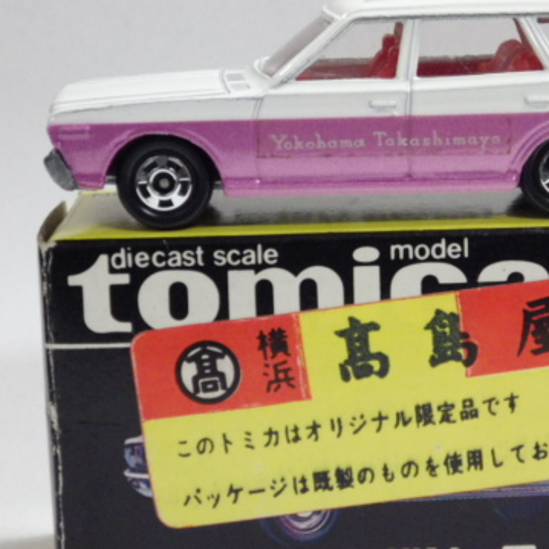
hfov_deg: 15.5
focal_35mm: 112
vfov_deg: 15.6
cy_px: 255
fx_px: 2010
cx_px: 405
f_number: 4.2
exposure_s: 1/45
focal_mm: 12.8
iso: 800
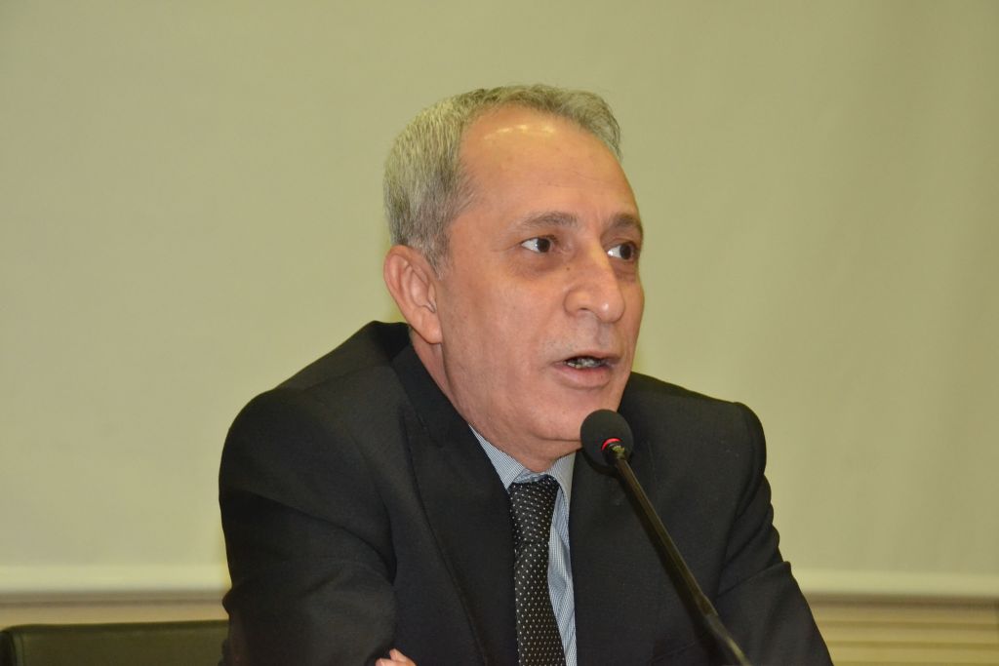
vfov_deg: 13.8
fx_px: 2747
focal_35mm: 99
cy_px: 333
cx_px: 500
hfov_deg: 20.6
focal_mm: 66
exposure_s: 1/60
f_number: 5.3
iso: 3200
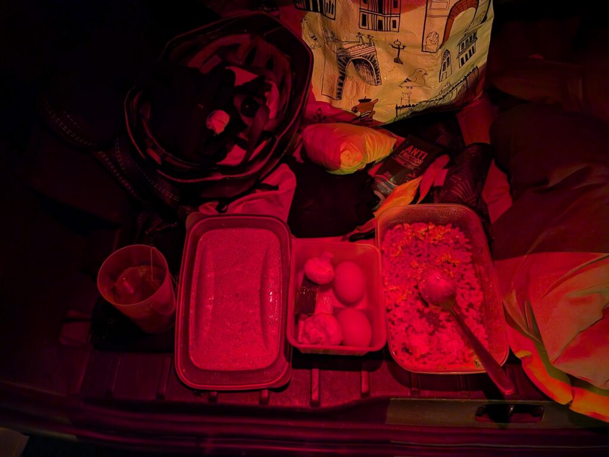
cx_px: 304
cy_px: 228
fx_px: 422
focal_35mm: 24
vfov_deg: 56.8
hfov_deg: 71.6
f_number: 1.7
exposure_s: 1/16.7
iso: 685
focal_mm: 4.53
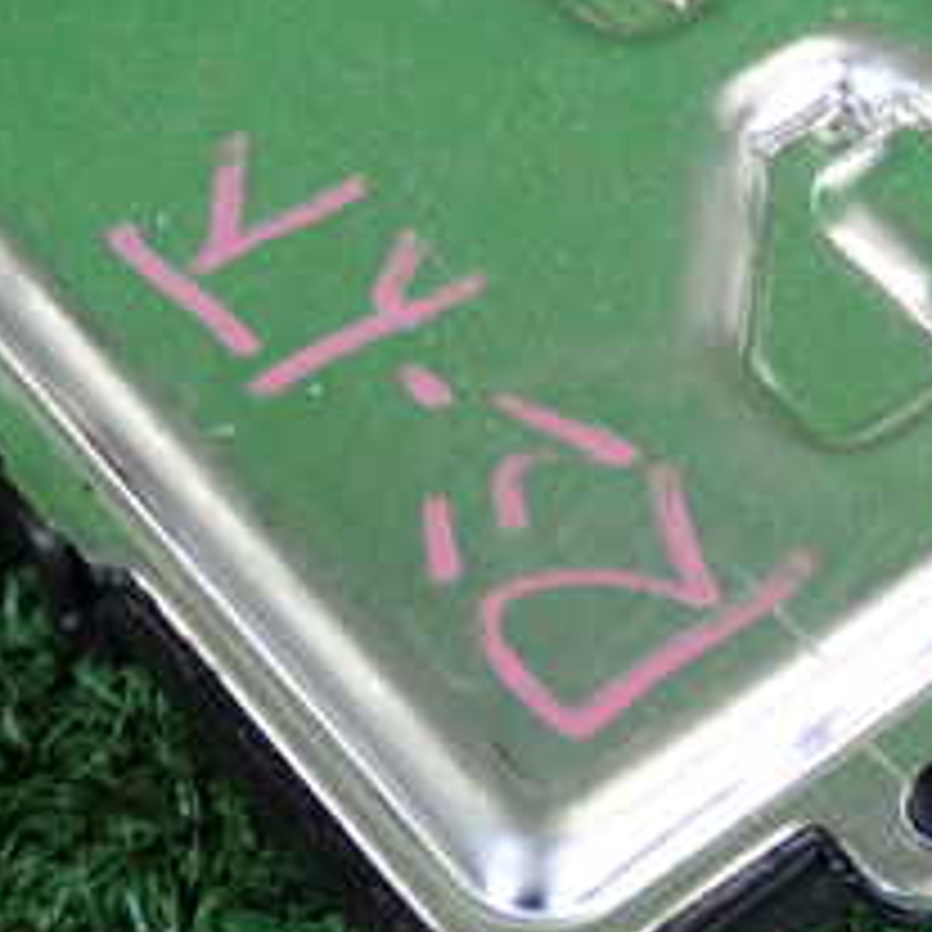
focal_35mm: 113
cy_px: 207
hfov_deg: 15.3
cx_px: 828
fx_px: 3442
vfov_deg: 15.3
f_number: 2.9
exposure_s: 1/125
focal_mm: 7.84
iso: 640
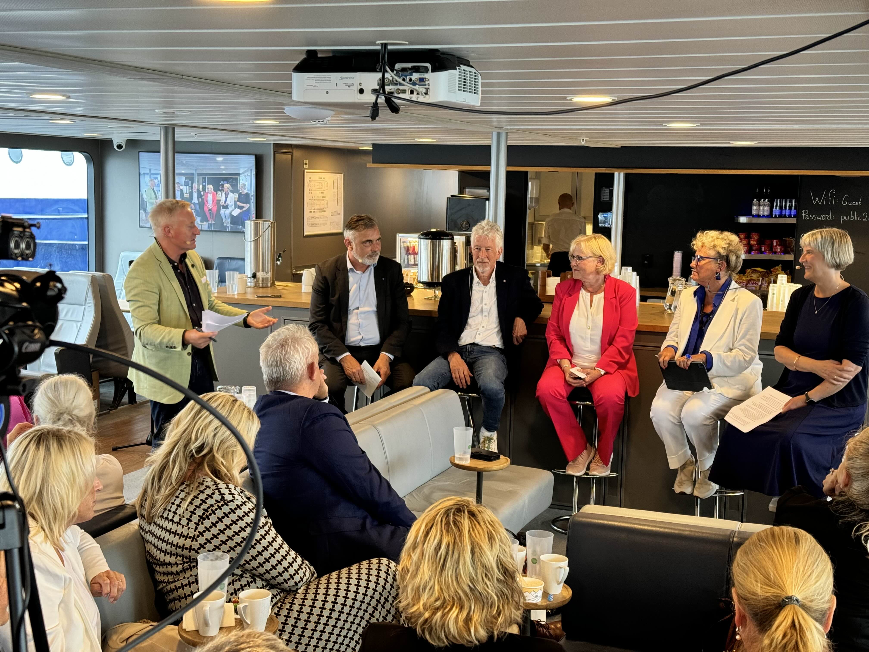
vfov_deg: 30.3
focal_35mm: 48
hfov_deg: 39.7
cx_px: 434
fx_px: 1205
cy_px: 326
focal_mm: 6.76
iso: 160
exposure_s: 1/50
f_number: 1.78
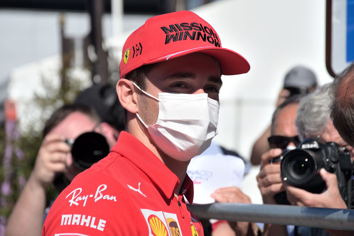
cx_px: 177
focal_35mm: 210
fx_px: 2065
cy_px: 118
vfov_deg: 6.5
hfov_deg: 9.8
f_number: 5.6
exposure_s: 1/800
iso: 100
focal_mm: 140
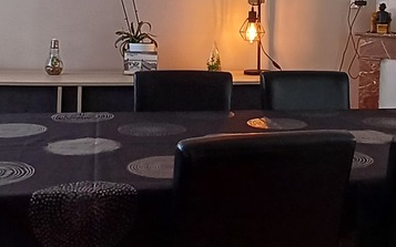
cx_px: 265
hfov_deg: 35.3
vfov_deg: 22.1
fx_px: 615
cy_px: 14
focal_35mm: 57
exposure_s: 1/50
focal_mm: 1.64
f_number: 2.2
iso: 64
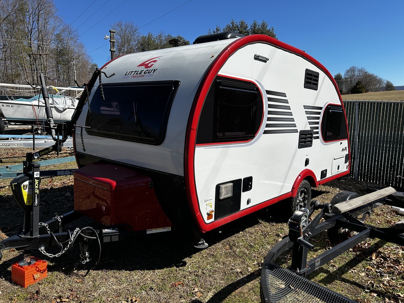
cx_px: 202
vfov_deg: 53.1
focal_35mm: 26
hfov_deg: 67.3
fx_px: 303
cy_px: 152
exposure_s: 1/3571
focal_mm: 5.7
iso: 50
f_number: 1.5
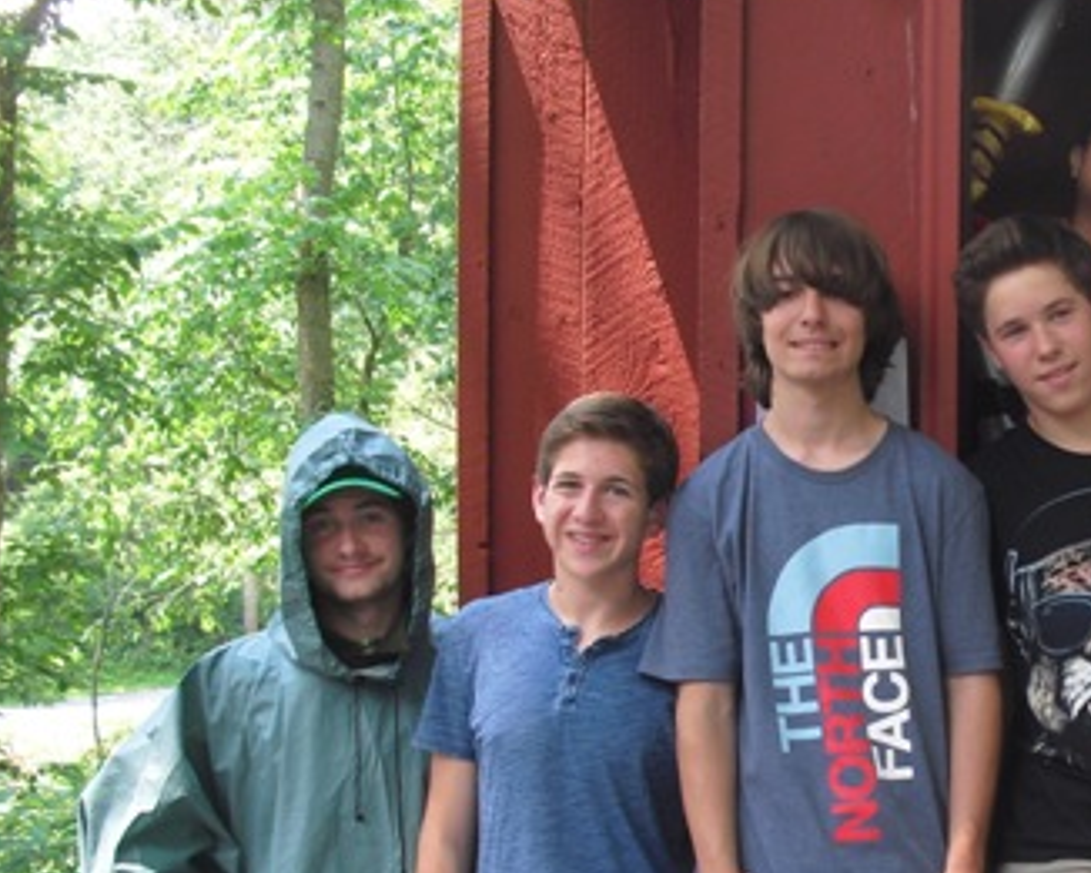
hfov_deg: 26.6
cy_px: 592
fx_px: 2229
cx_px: 977
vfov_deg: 22.1
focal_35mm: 69
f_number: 3.1
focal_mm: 6.3
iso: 100
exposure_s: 1/80
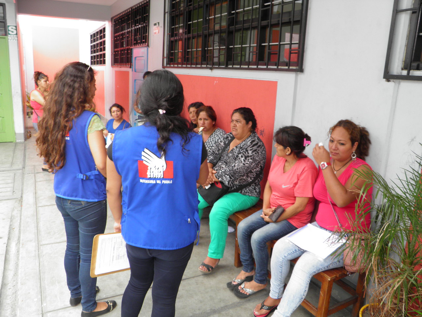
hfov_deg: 63.4
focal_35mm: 28
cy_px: 158
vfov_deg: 49.7
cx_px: 211
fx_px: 341
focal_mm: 4.9
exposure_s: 1/50
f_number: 3.6
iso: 50
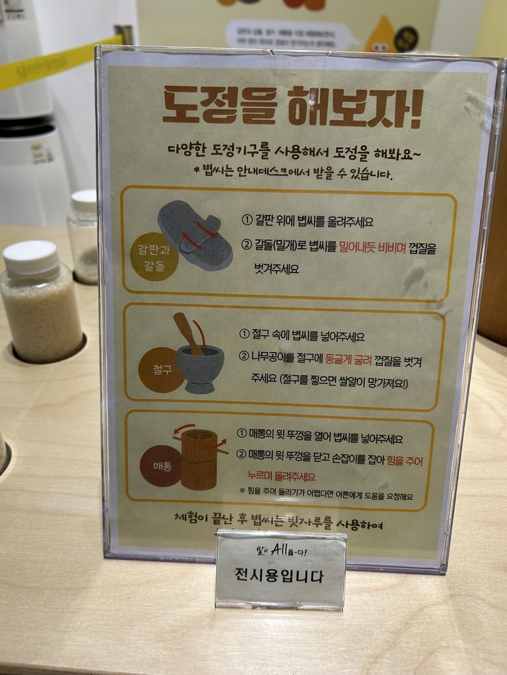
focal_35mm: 26
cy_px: 338
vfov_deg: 67.3
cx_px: 254
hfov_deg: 53.1
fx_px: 508
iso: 80
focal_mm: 5.7
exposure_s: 1/60
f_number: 1.5
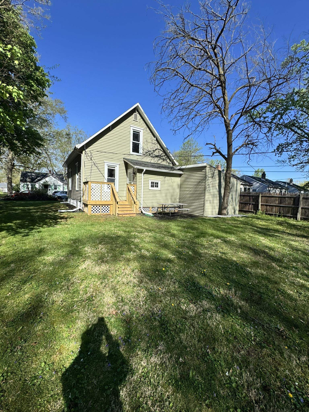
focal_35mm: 14
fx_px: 167
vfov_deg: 102.1
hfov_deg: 85.7
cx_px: 154
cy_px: 206
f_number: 2.2
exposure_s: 1/2028
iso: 50
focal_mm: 2.22
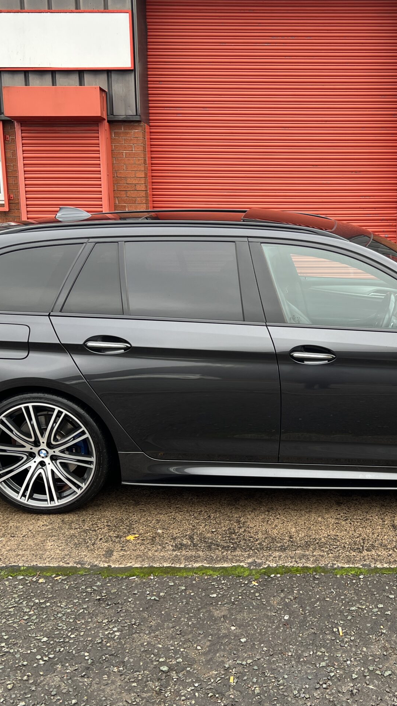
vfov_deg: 52.8
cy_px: 352
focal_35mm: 38
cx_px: 312
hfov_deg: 30.5
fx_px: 711
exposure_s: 1/191
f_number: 1.5
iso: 40
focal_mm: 5.7
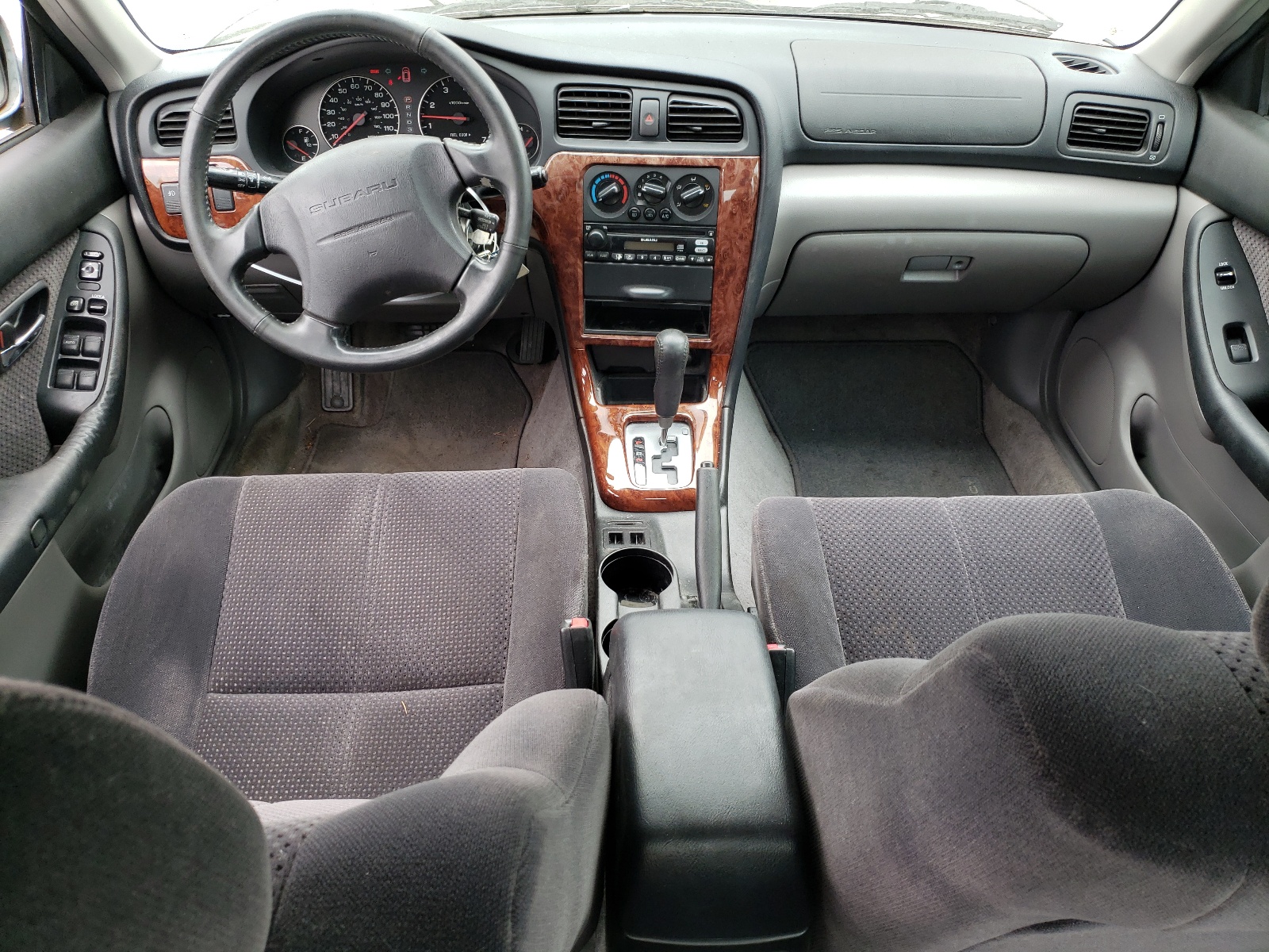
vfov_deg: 53.1
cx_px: 634
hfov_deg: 67.3
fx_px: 953
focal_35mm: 26
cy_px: 476
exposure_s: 1/130
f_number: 1.5
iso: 50
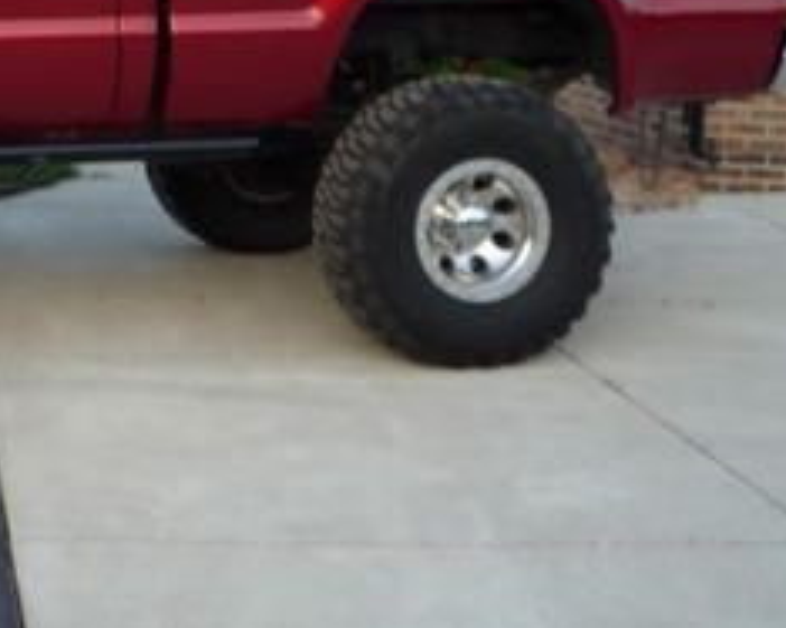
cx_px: -171
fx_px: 1860
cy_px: -50
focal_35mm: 80
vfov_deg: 18.5
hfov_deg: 22.0
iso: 100
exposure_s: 1/50
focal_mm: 5.2
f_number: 3.3
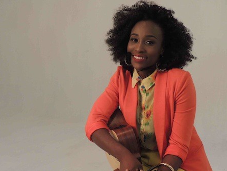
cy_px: 115
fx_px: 380
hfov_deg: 33.2
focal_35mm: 58
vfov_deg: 25.1
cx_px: 105
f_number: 3.4
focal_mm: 7.6
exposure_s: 1/50
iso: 280
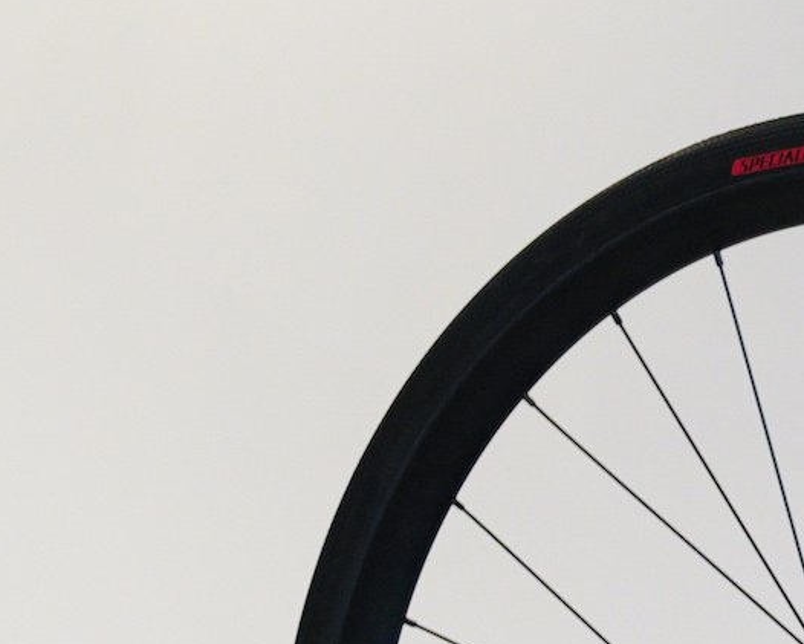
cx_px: 1761
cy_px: 581
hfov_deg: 3.2
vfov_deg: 2.6
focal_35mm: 602
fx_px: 14327
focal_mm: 135
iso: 2000
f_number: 4.5
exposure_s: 1/800
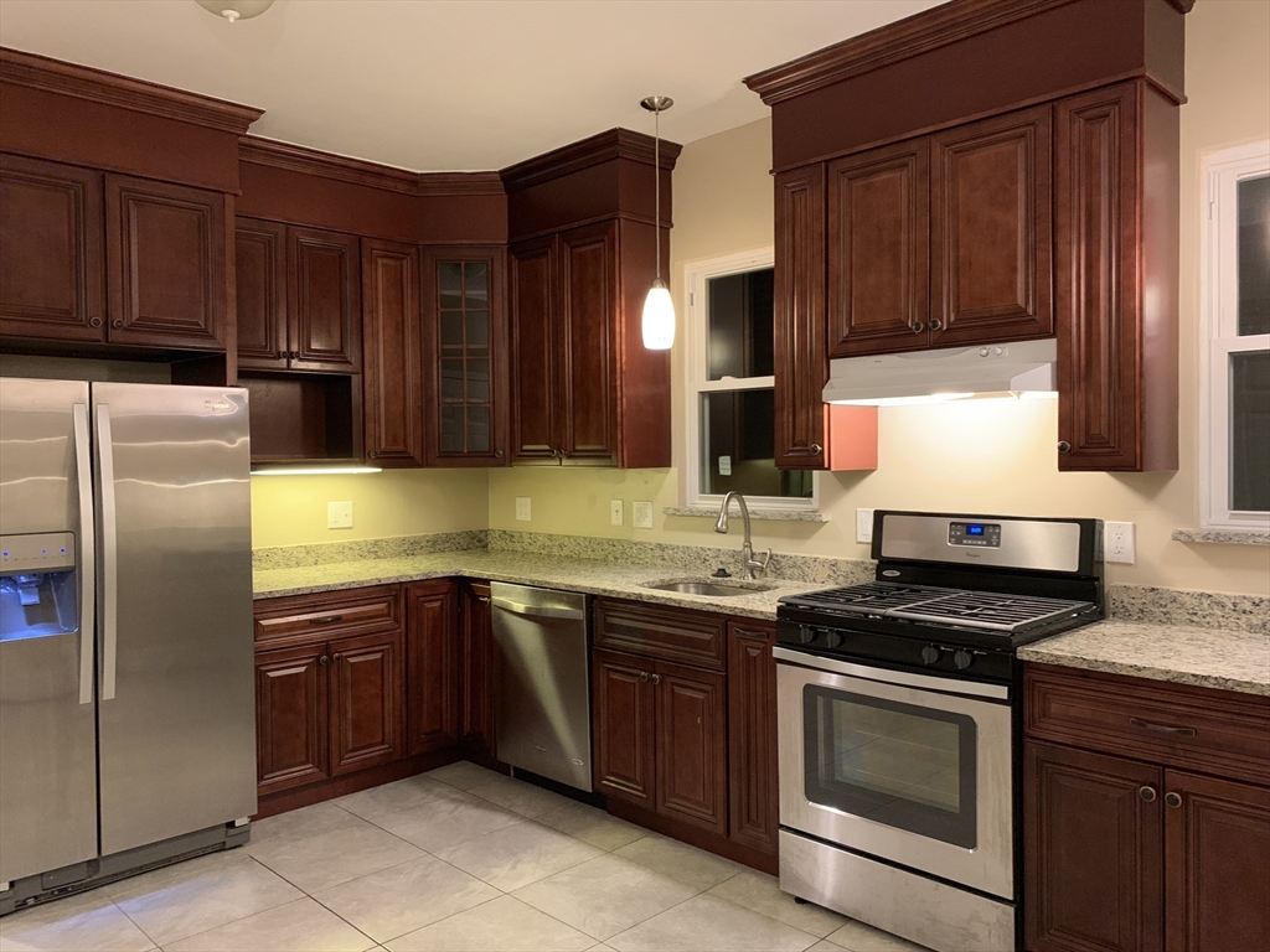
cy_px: 476
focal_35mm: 26
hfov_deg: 67.3
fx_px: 954
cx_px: 635
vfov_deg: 53.1
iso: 400
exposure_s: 1/30
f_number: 1.8
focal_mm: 4.25
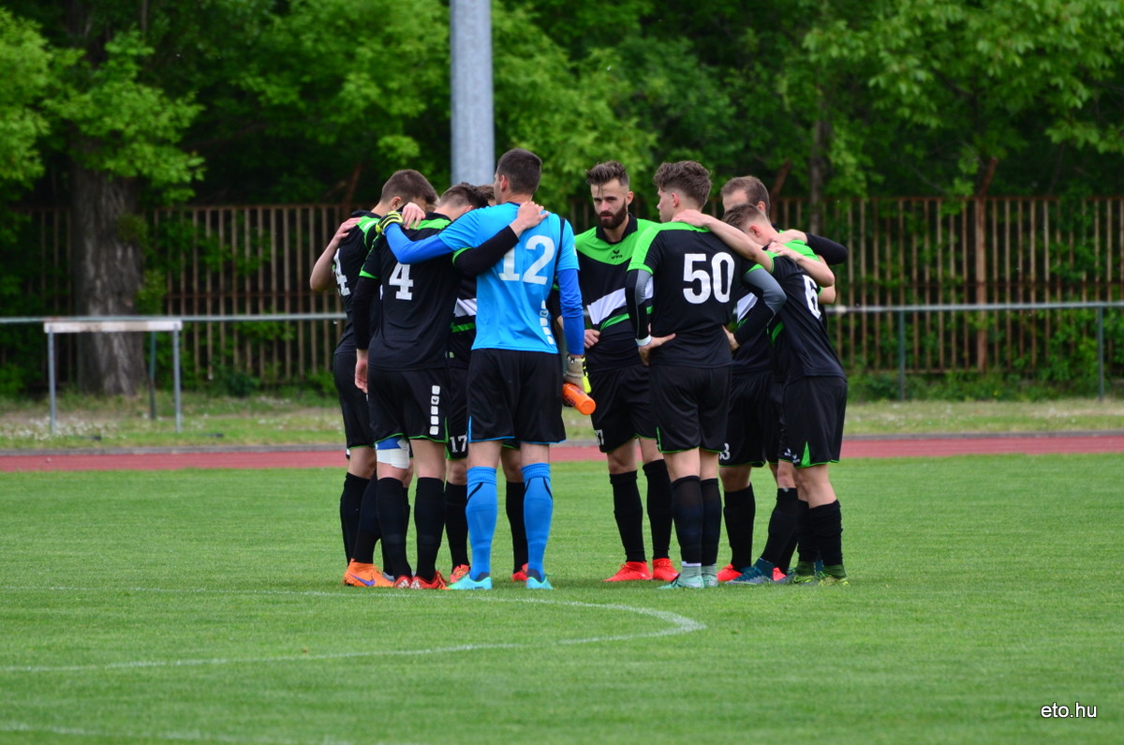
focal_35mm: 450
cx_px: 562
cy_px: 372
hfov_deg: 4.6
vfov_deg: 3.0
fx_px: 14022
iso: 500
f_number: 5.6
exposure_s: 1/500
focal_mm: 300
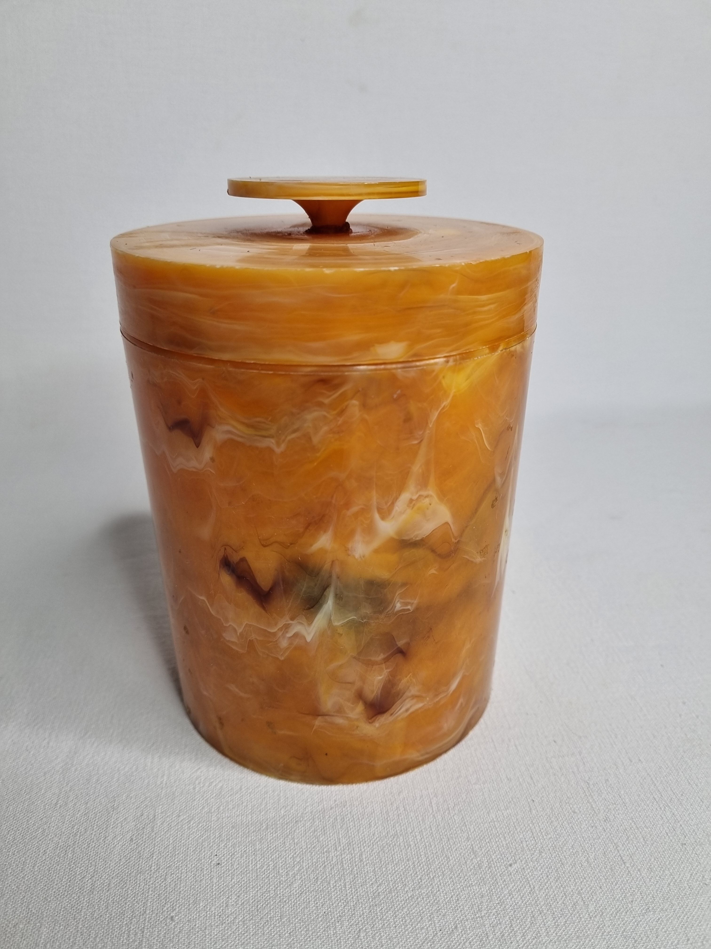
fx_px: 712
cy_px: 474
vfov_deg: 67.3
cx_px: 356
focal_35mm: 26
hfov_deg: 53.1
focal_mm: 5.4
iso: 50
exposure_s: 1/157
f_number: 1.8
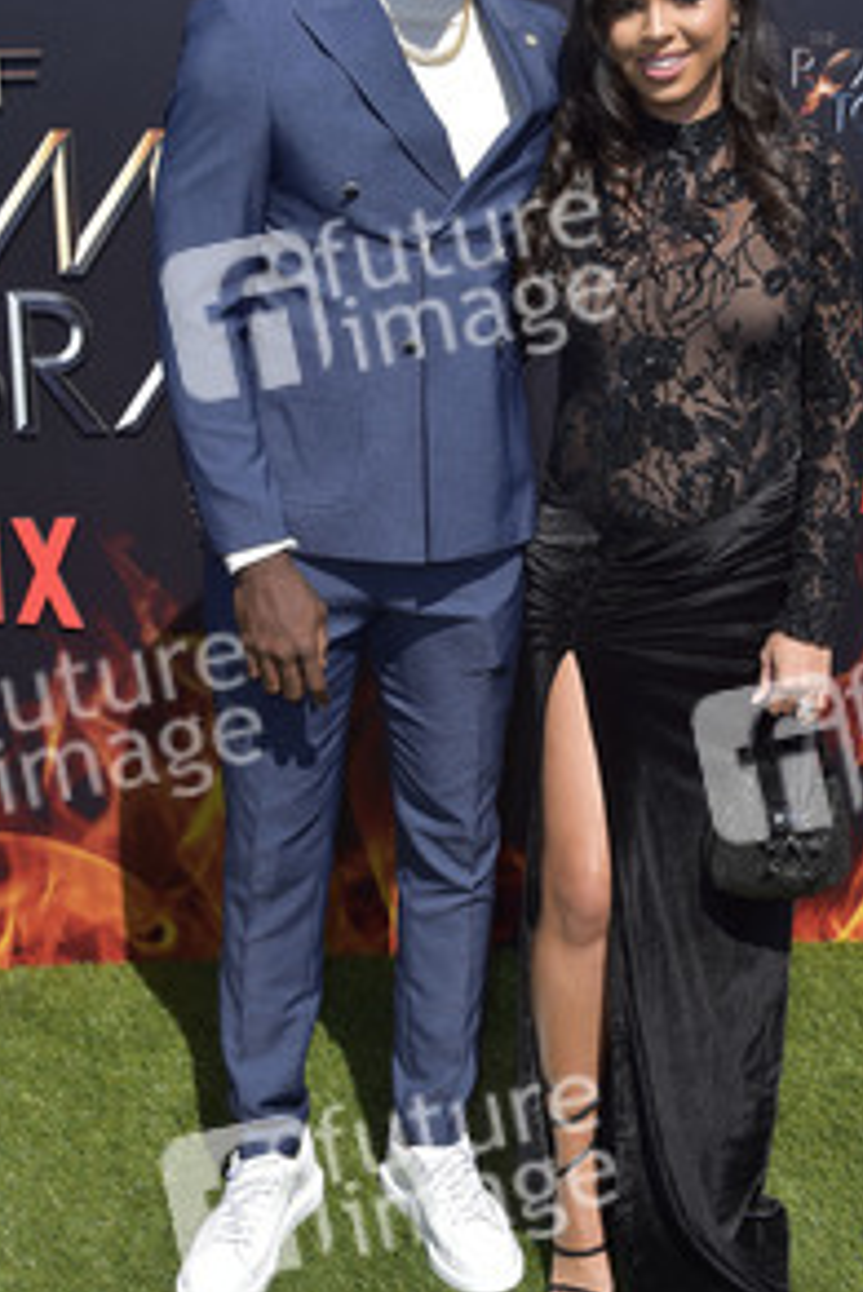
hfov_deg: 26.0
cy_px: 518
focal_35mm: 52
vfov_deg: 38.0
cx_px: 520
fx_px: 1867
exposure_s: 1/250
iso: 200
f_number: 8
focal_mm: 38
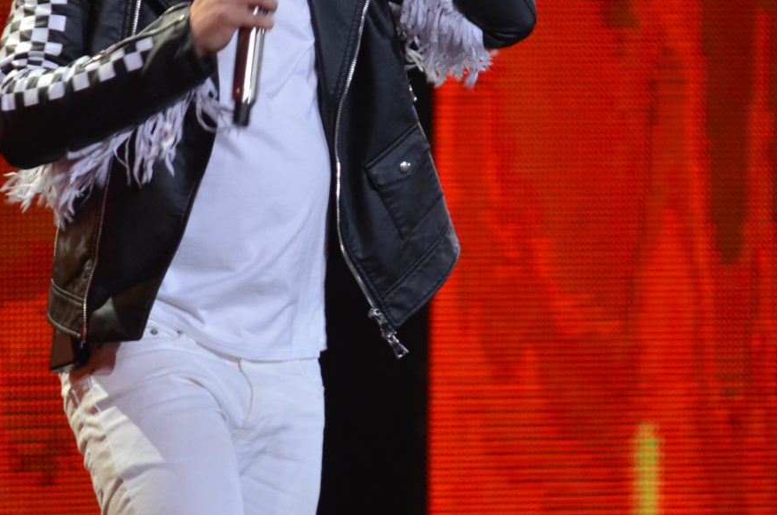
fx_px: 15097
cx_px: 336
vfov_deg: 2.0
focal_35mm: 701
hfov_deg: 2.9
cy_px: 55
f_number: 5.6
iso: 800
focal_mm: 200
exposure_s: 1/125
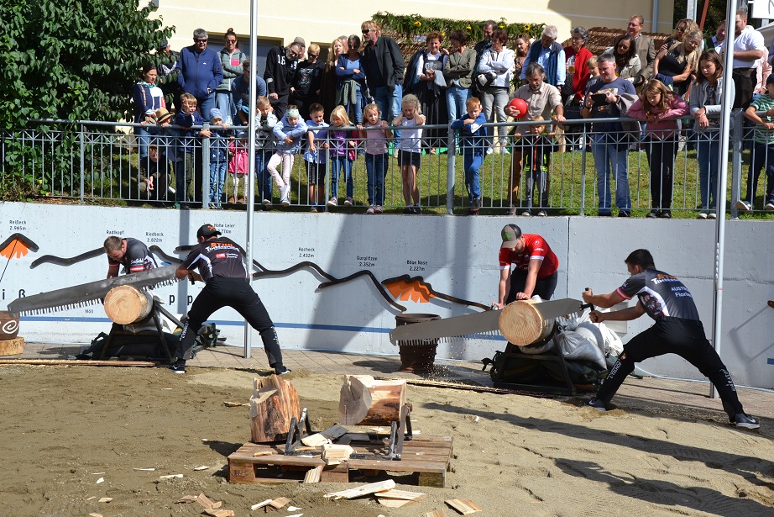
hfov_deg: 46.4
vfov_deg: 31.9
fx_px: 903
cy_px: 258
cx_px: 387
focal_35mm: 42
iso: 100
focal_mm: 28
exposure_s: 1/250
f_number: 8
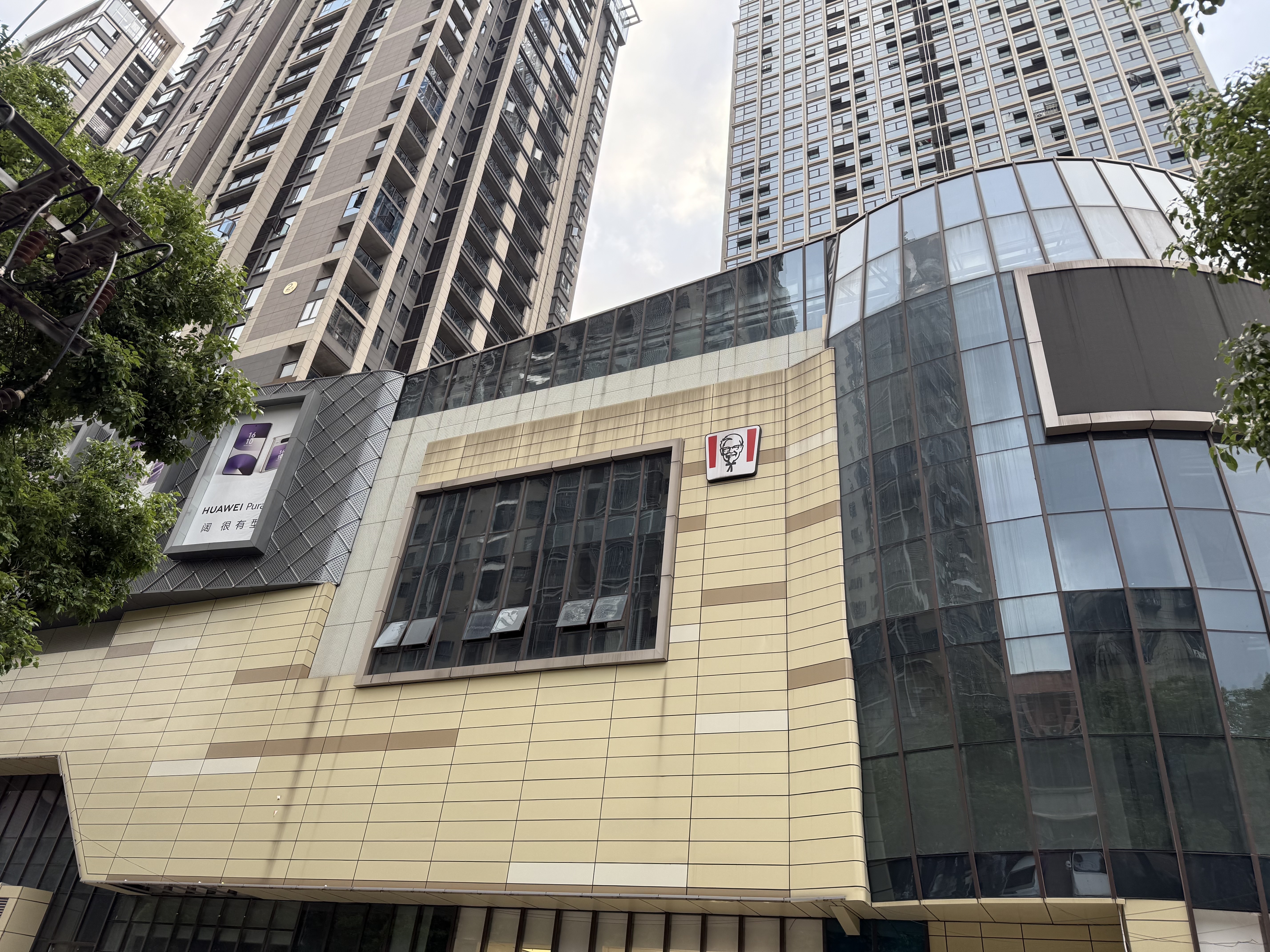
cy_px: 476
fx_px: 881
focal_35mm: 24
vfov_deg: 56.8
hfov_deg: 71.6
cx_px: 635
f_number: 1.78
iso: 64
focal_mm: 6.76
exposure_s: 1/207
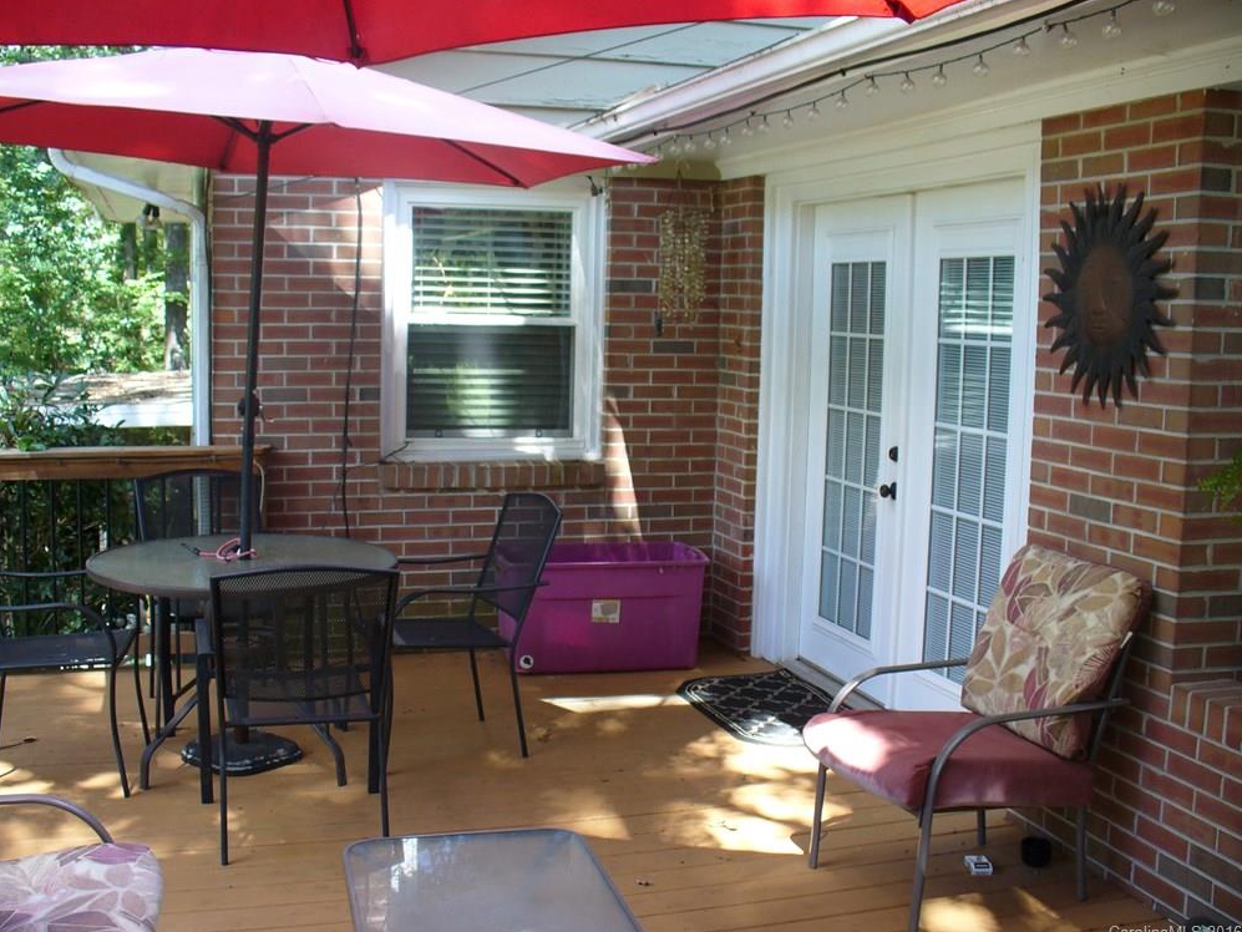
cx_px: 614
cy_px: 466
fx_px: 1364
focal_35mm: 38
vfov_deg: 37.7
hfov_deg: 49.0
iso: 80
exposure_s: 1/60
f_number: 2.8
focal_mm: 6.1
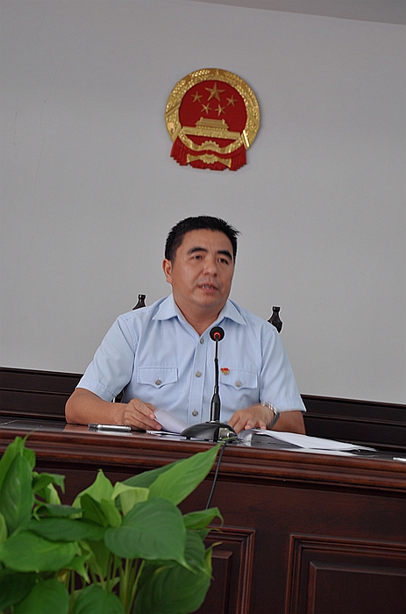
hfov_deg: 18.8
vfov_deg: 28.1
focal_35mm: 72
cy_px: 307
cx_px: 203
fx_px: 1225
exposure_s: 1/6
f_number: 4.8
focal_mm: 48
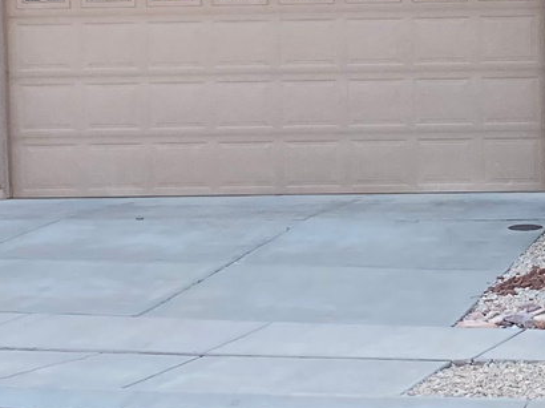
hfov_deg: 13.6
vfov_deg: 10.6
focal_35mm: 140
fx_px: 2203
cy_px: 203
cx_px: 698
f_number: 1.8
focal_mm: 3.99
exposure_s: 1/171
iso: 20
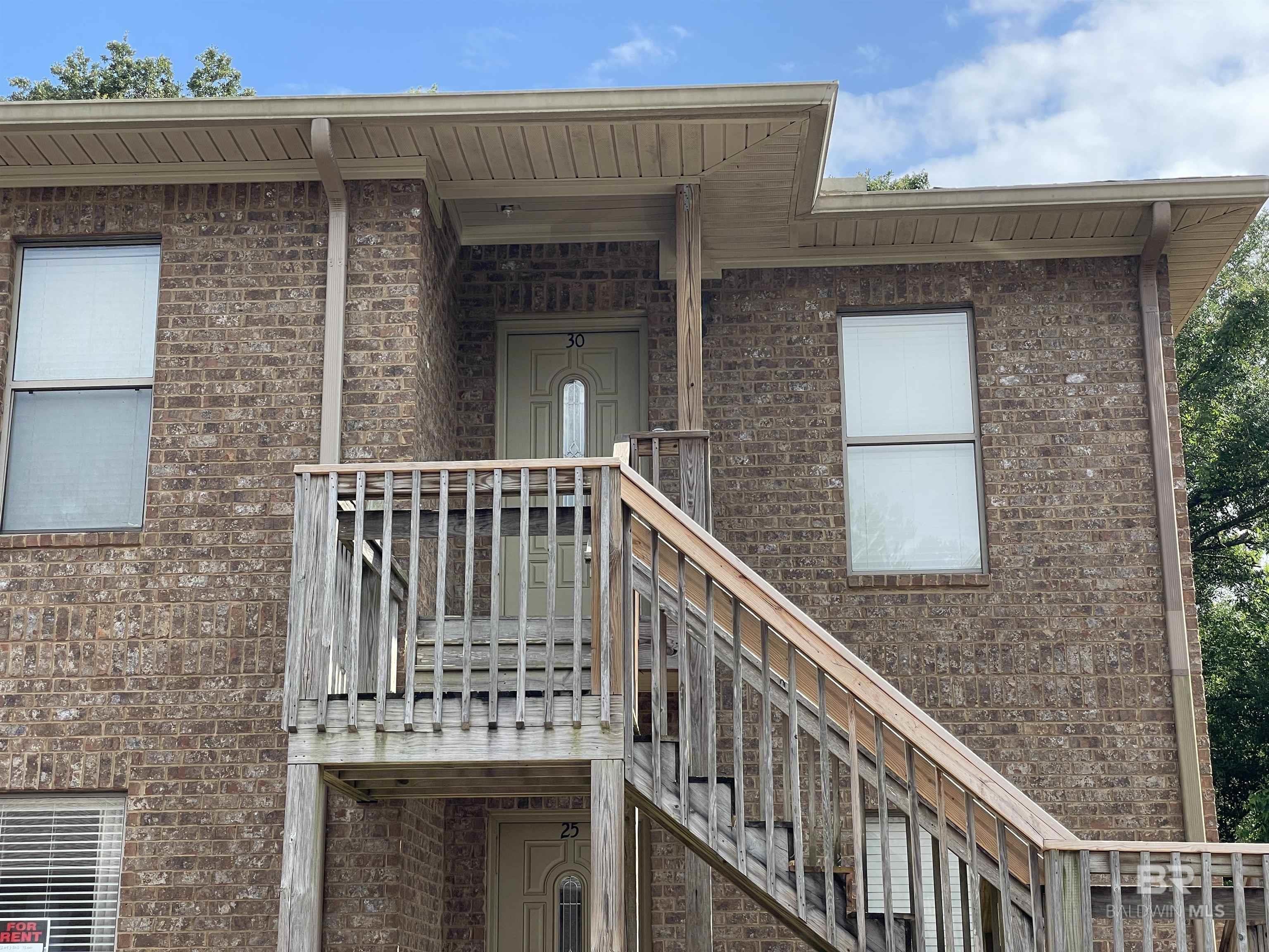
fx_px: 1906
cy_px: 476
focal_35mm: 52
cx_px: 634
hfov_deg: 36.8
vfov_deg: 28.0
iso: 25
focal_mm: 6
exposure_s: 1/727
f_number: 2
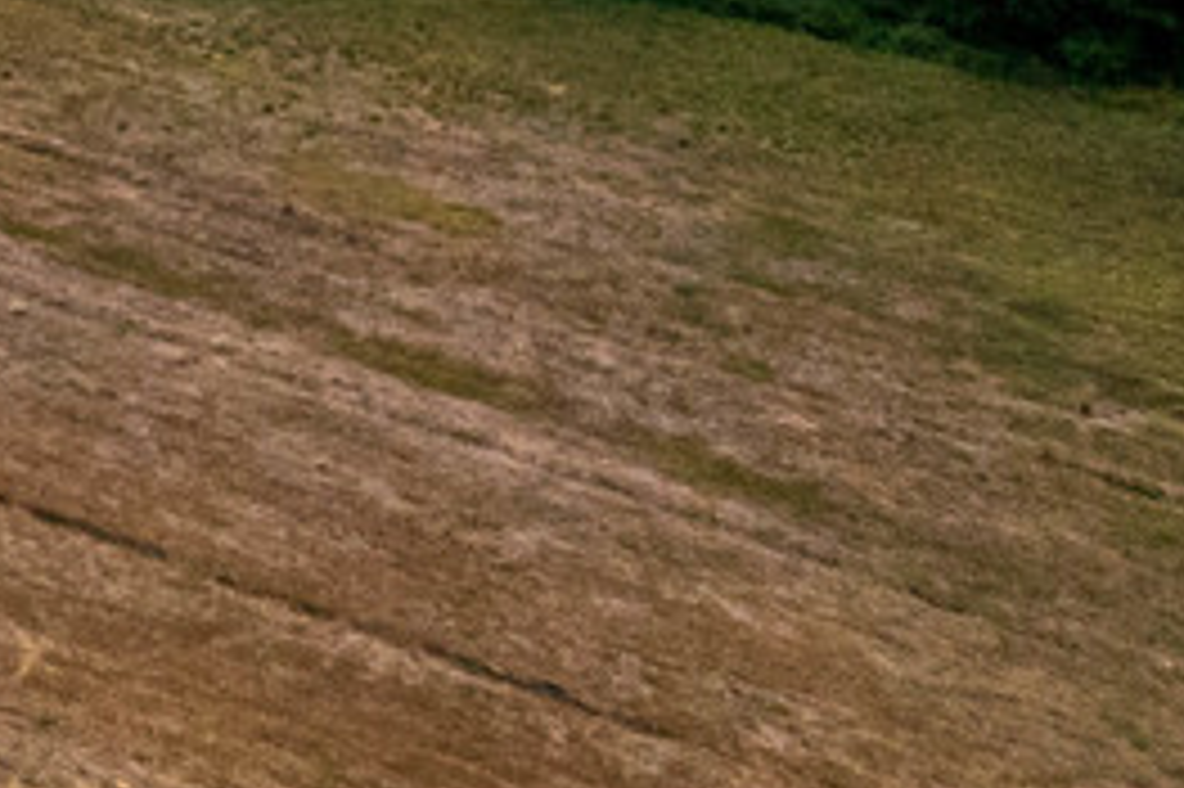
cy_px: -1544
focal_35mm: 134
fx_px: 4404
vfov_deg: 8.6
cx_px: -2044
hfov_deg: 11.3
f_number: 2.8
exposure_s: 1/5000
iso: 100
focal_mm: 8.4
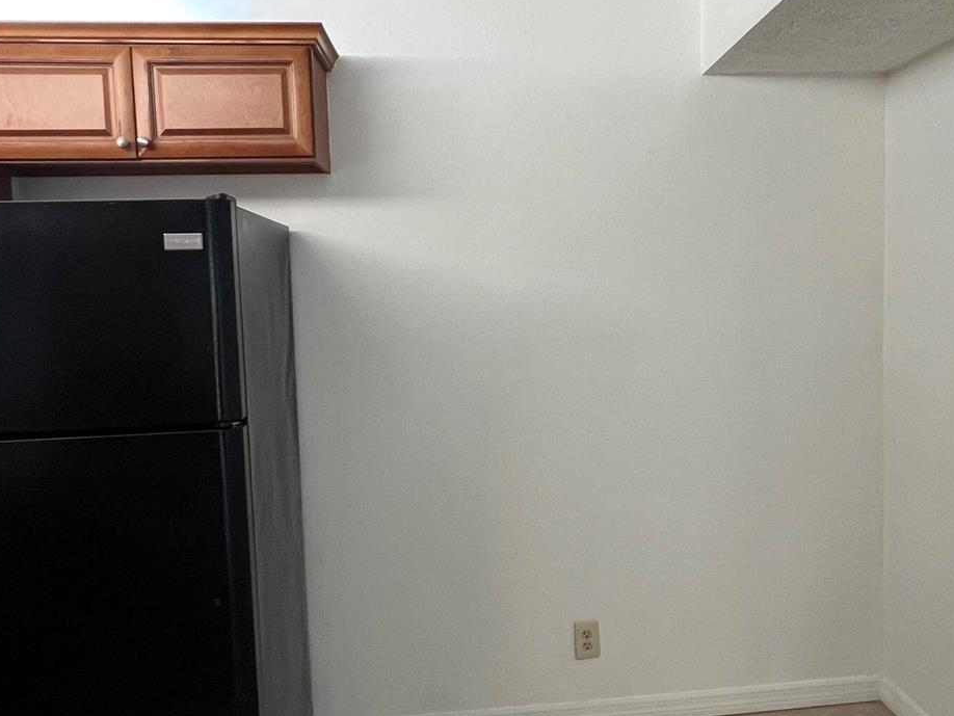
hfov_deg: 61.2
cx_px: 567
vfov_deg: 48.2
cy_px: 352
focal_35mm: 29
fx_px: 799
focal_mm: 1.57
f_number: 1.8
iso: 160
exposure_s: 1/60
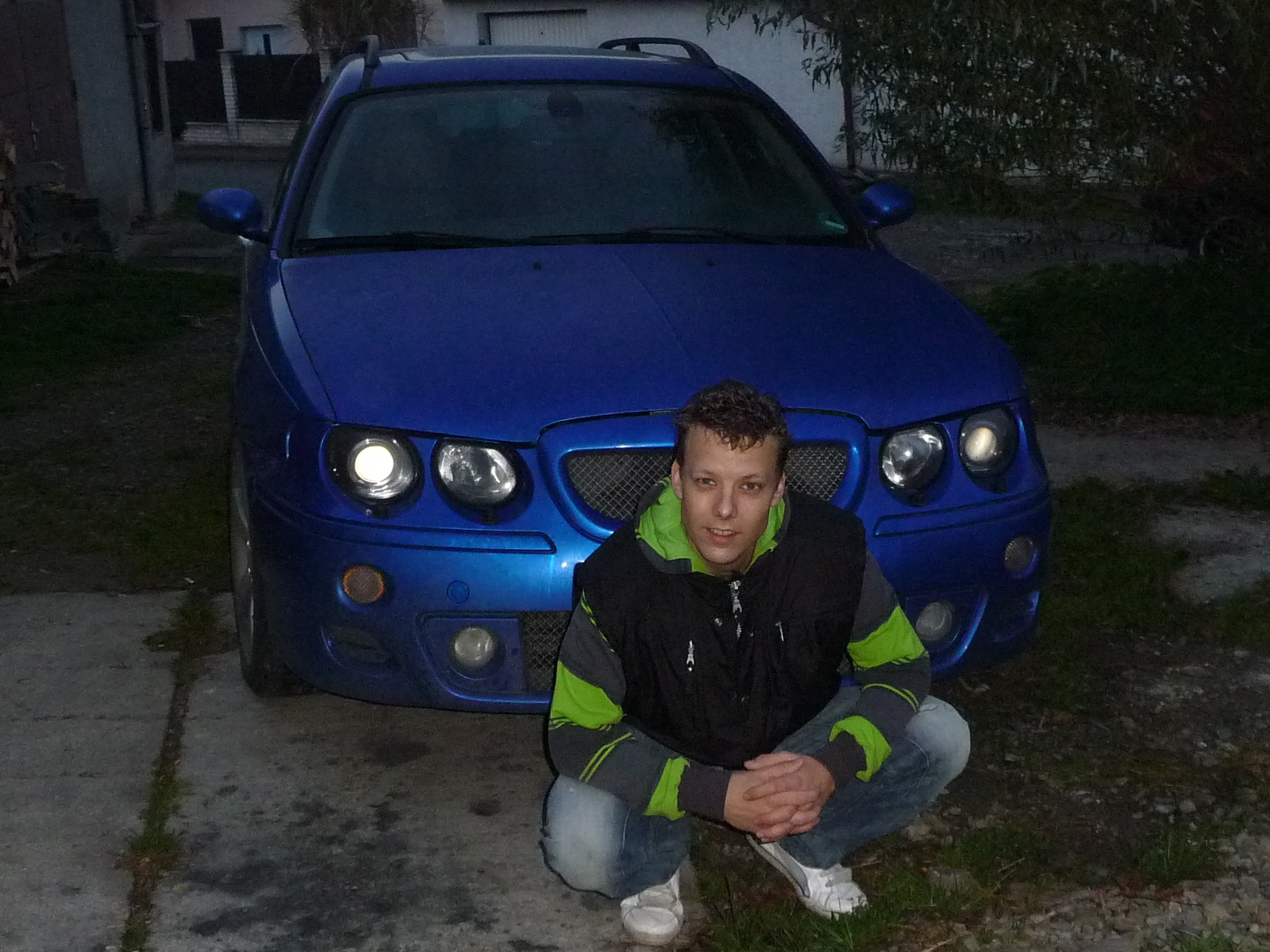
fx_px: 1834
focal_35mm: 50
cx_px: 635
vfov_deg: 29.1
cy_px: 476
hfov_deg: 38.2
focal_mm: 5
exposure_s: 1/30
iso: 320
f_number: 3.4
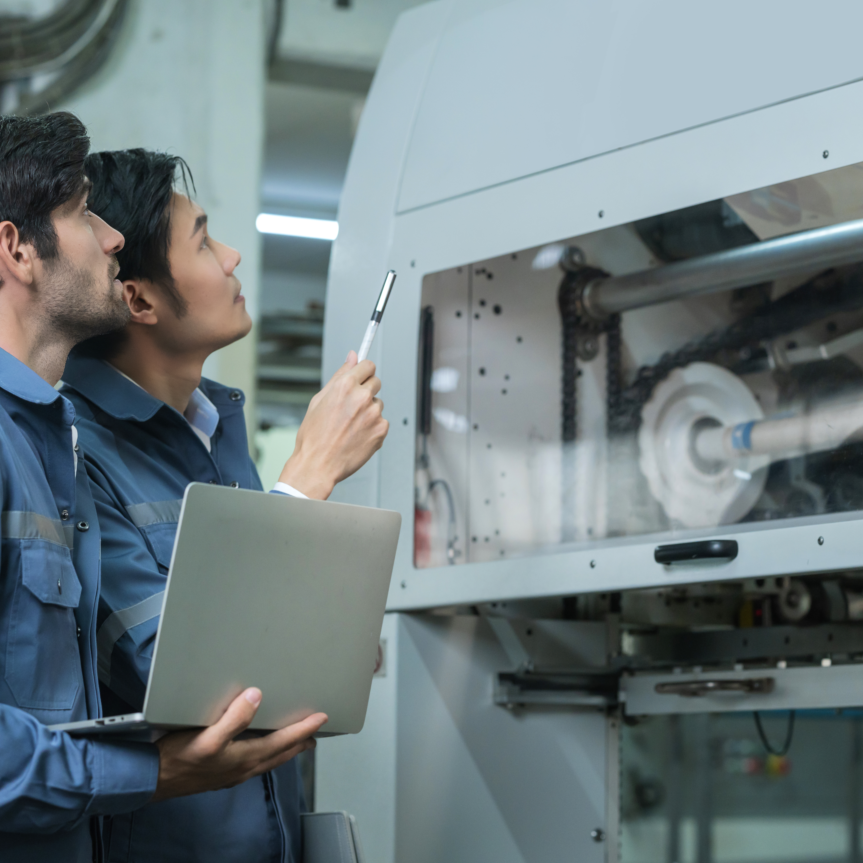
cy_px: 430
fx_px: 3074
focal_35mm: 109
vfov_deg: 16.0
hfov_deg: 16.0
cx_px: 368
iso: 800
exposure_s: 1/250
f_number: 3.5
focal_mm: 85
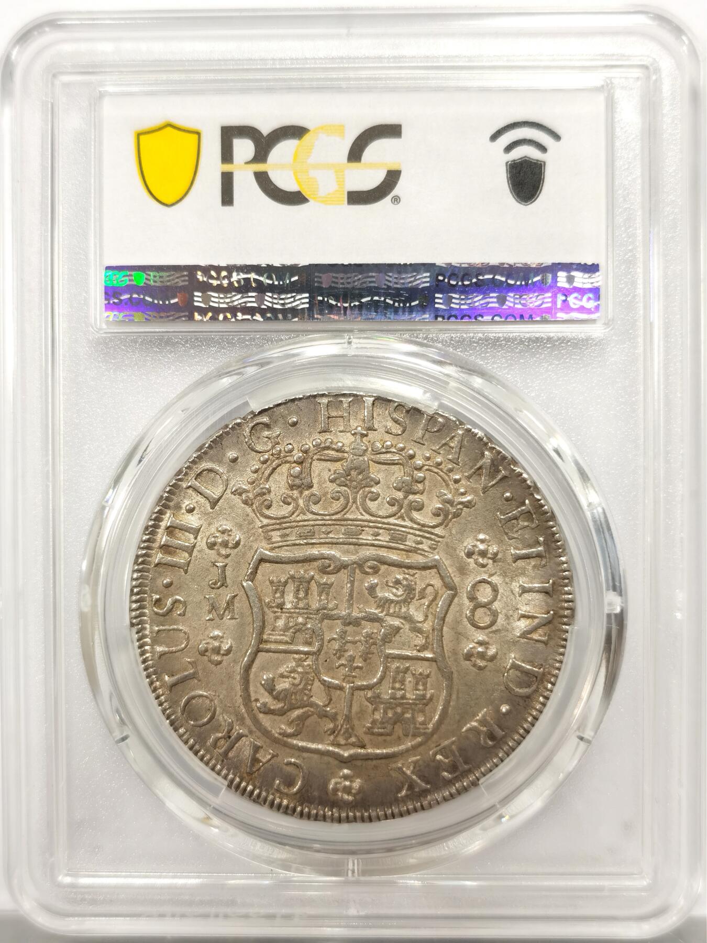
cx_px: 354
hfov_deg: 27.0
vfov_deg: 35.5
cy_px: 472
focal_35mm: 54
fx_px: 1471
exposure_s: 1/100
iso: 125
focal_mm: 5.56
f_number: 16
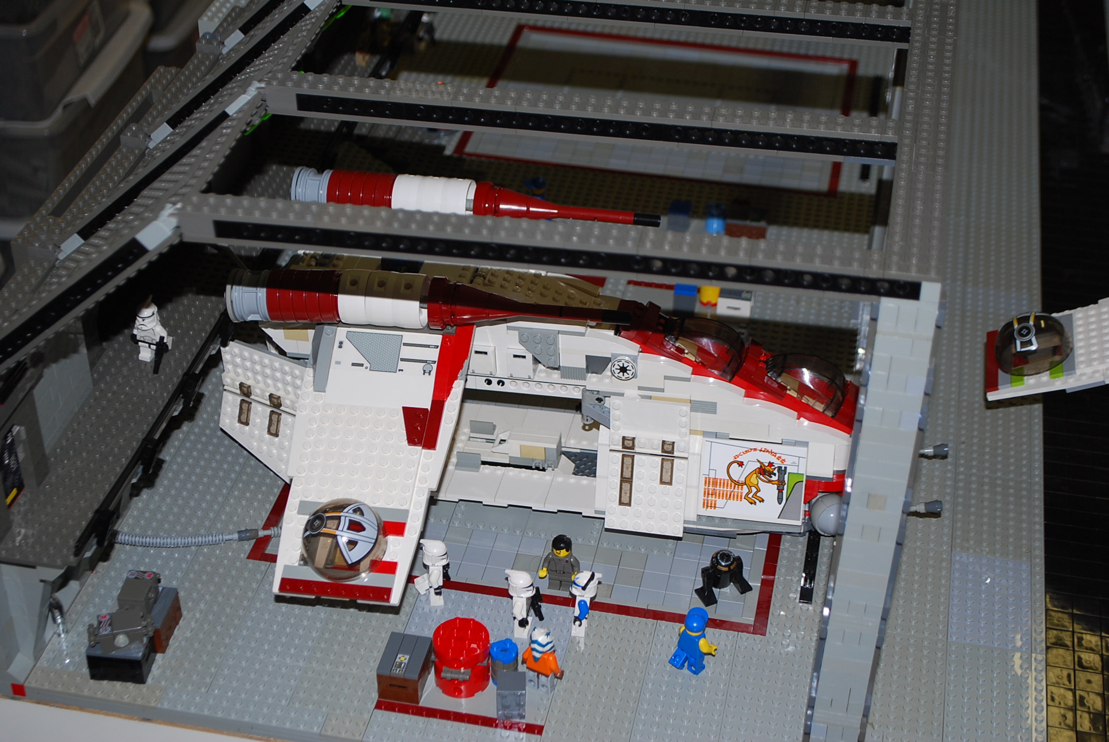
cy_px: 371
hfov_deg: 33.4
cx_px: 554
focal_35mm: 60
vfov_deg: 22.7
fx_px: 1851
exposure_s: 1/60
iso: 200
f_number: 5.3
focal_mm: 40
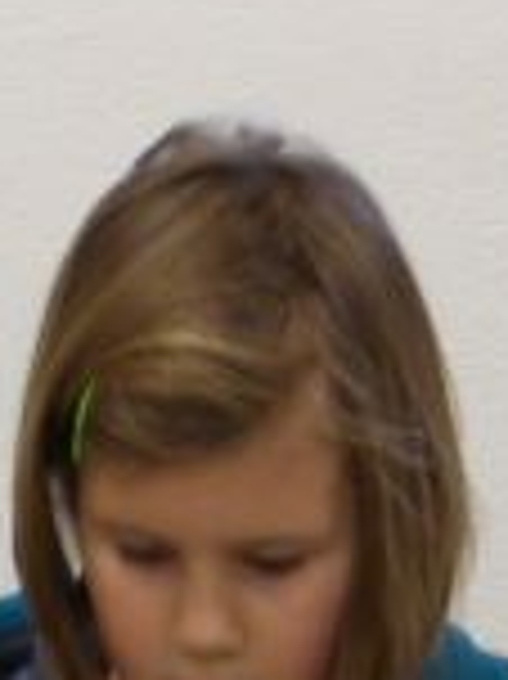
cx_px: 351
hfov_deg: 3.4
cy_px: 1216
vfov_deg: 4.5
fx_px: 8504
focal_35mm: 434
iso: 100
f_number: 5
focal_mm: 14.8
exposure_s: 1/4
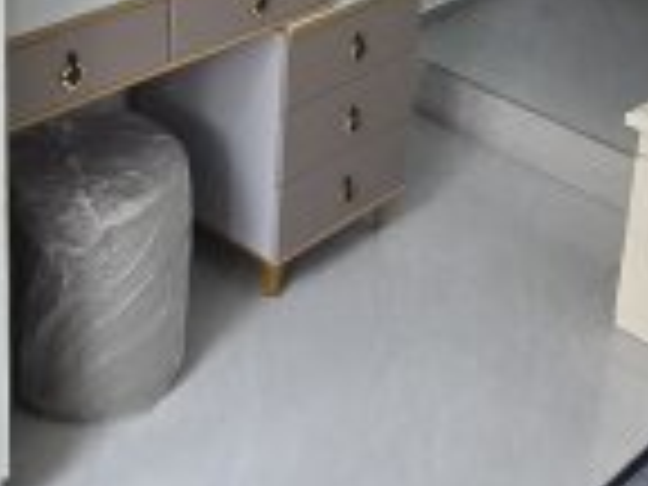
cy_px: -135
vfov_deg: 19.0
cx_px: 333
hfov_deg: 27.0
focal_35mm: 72
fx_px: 1348
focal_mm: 2.2
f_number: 2.2
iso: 64
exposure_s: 1/100
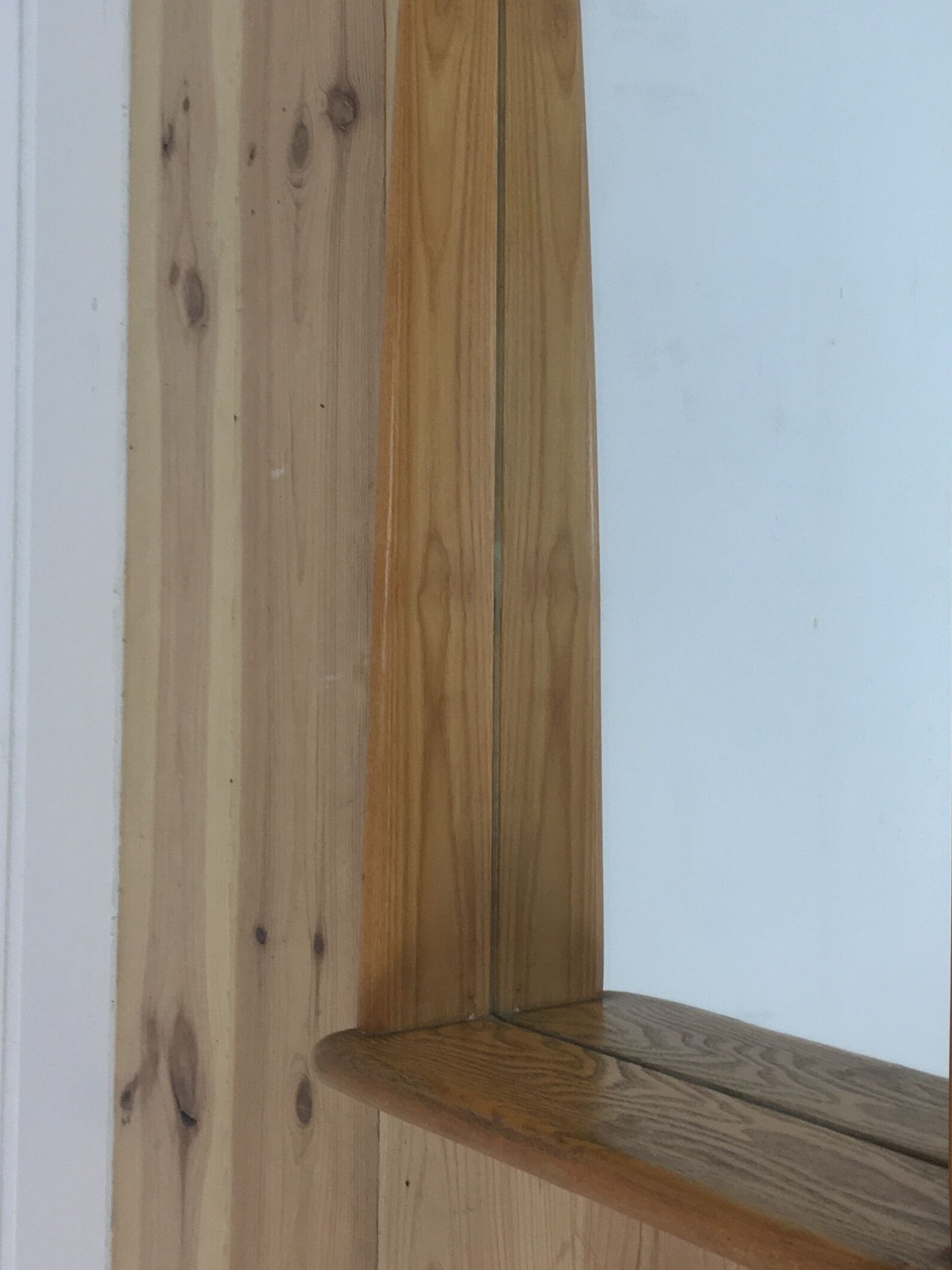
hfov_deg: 26.1
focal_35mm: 55
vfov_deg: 34.6
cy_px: 427
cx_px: 741
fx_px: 2017
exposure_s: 1/50
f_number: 2.2
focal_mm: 4.15
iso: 32
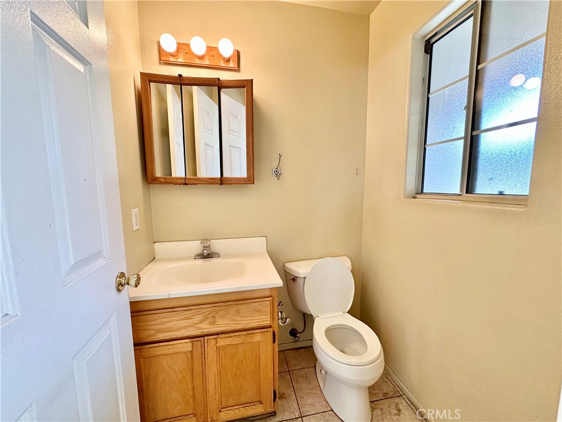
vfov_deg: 85.7
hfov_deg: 102.1
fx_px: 227
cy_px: 211
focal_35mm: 14
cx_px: 281
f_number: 2.2
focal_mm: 2.22
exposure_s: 1/120
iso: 250
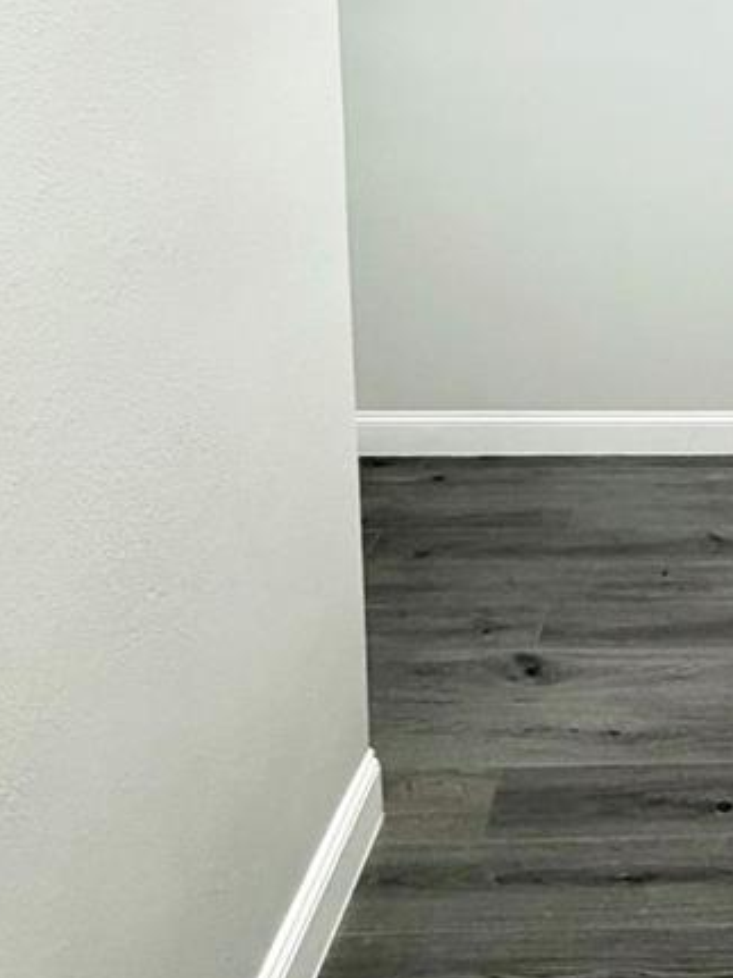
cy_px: 159
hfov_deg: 32.5
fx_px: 1102
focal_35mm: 39
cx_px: 801
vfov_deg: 44.8
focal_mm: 2.22
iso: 250
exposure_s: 1/120
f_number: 2.2
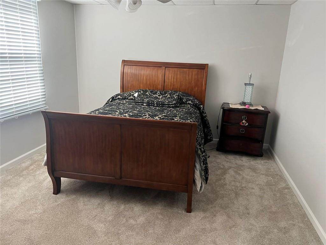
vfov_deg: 53.1
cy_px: 122
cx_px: 163
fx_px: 245
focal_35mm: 26
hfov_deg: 67.3
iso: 100
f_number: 1.5
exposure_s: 1/60
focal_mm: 5.7
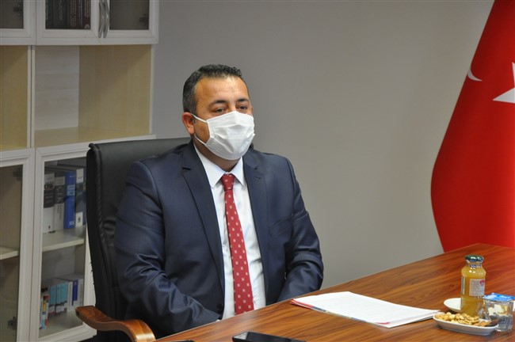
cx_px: 258
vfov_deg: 13.0
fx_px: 1501
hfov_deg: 19.5
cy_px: 171
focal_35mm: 105
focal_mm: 70
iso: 1600
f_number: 5.3
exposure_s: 1/80
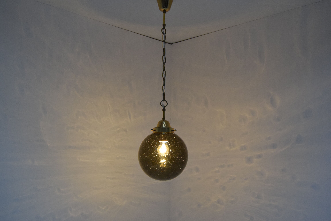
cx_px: 166
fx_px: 414
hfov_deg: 43.6
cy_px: 110
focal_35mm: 45
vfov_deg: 29.9
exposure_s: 1/100
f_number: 5
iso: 1600
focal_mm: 30
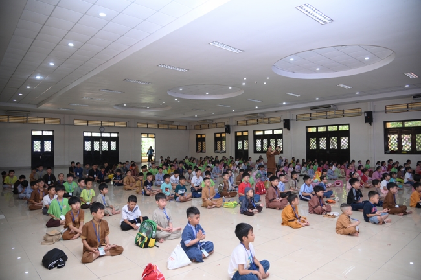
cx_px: 210
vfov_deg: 53.0
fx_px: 280
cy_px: 140
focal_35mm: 24
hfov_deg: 73.8
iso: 1000
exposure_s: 1/200
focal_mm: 24
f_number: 4
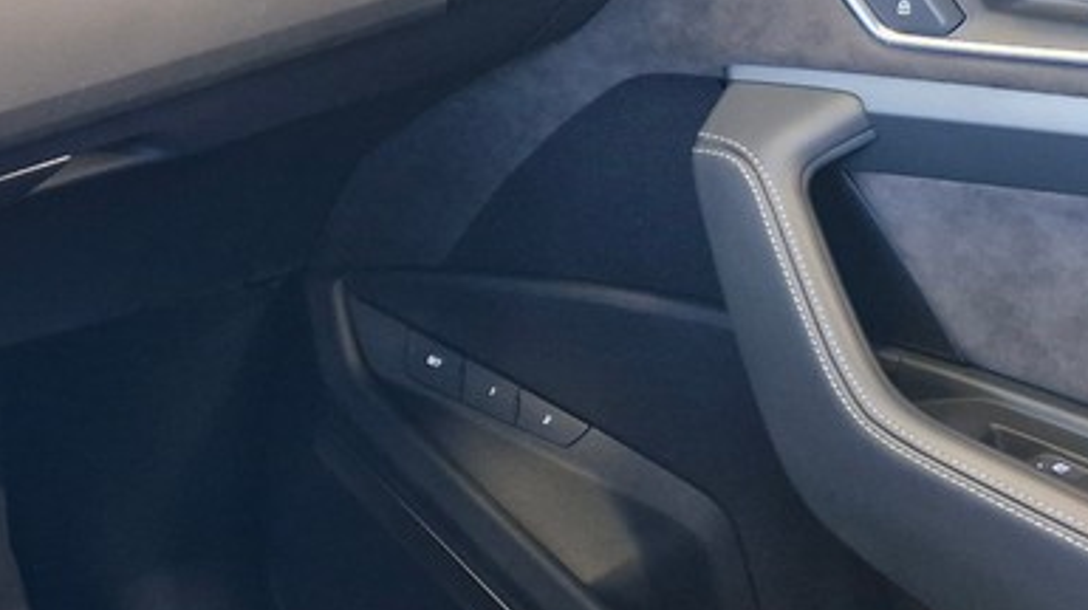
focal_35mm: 66
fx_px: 1903
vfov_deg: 17.5
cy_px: 689
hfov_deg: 28.3
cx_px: -179
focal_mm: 5.54
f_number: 1.8
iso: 640
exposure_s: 1/25
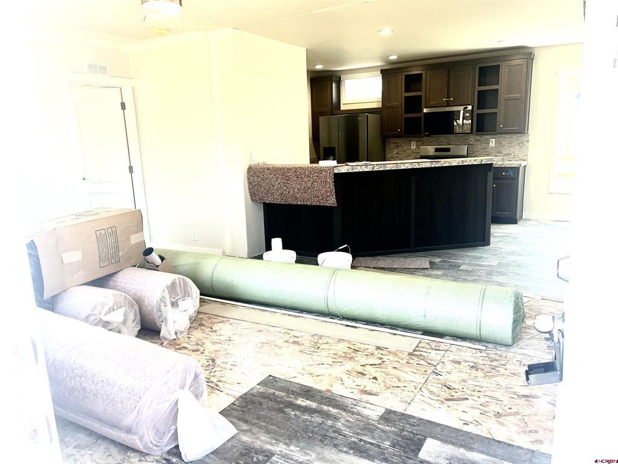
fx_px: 464
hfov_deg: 67.3
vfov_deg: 53.1
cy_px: 232
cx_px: 309
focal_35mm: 26
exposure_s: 1/120
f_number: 1.6
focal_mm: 5.1
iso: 64
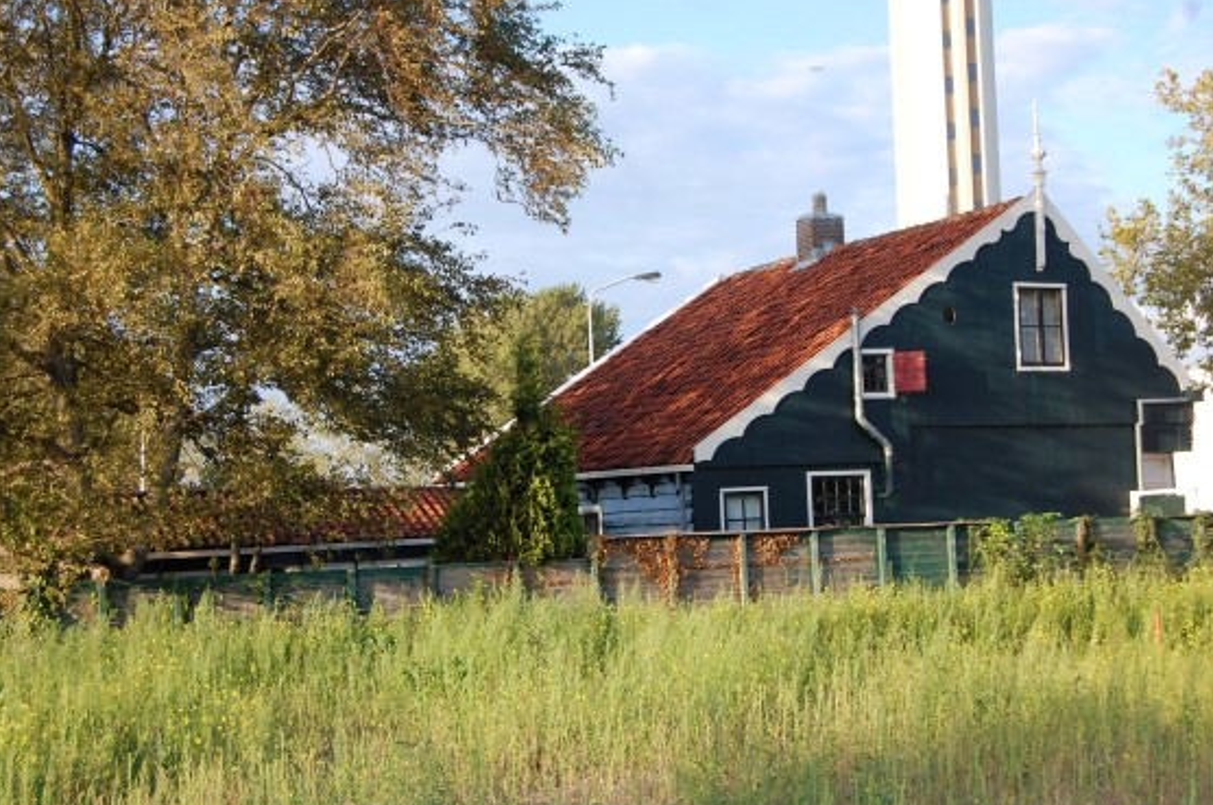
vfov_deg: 20.9
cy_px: 430
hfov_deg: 31.0
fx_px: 2187
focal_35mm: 65
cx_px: 617
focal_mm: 40
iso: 200
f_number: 7.1
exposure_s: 1/200
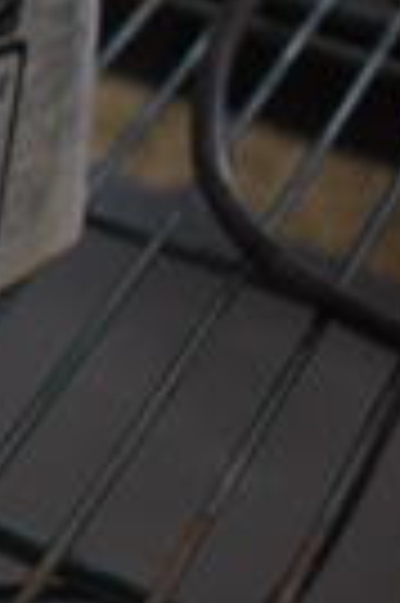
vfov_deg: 16.0
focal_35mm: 123
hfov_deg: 8.7
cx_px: -894
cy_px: -130
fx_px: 2055
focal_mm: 18
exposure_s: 1/125
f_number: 3.5
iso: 1100
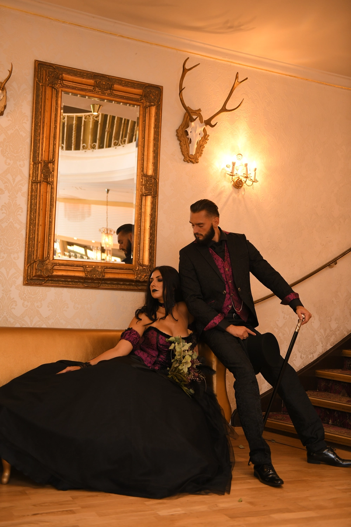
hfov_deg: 30.5
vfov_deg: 44.5
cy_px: 264
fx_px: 643
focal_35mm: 44
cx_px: 176
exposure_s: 1/250
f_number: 2.8
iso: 1250
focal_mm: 44
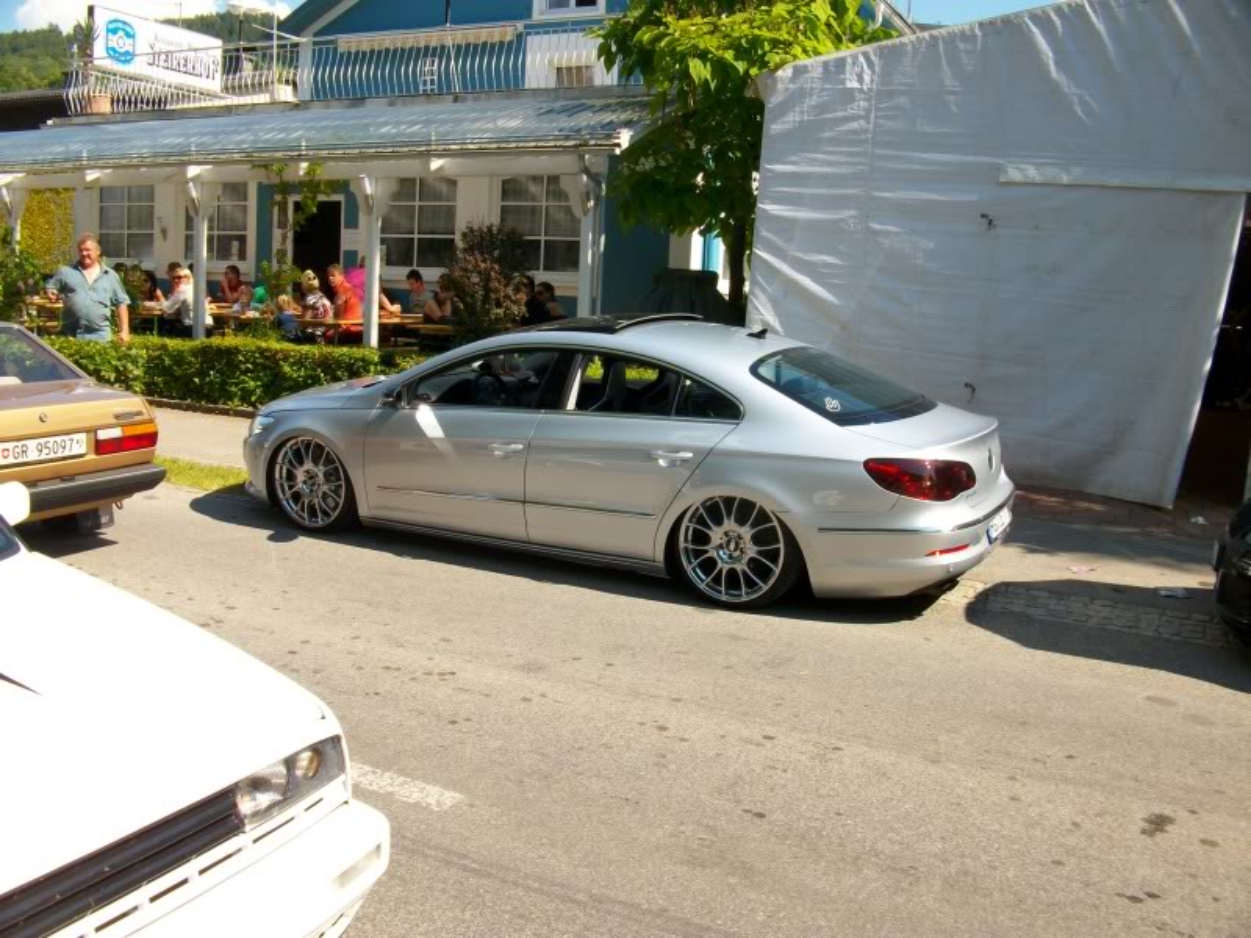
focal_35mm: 34
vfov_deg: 41.8
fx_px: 1229
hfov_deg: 54.0
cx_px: 626
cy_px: 469
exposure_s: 1/218
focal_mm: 5.7
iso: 80
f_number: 5.5
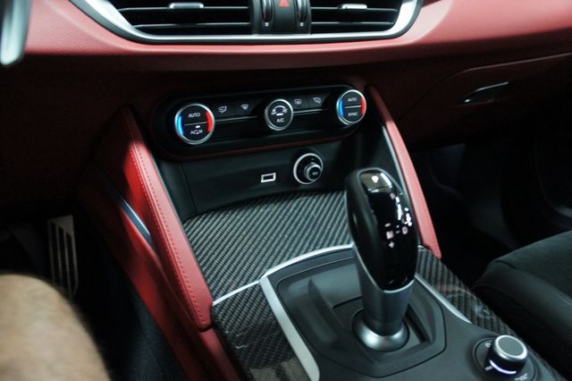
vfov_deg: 47.9
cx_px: 286
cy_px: 190
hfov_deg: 67.4
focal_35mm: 27
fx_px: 429
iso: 1600
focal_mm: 18
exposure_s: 1/15
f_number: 3.5
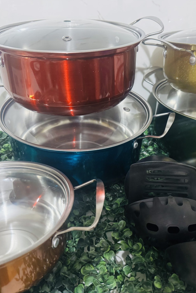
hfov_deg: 38.7
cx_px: 121
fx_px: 278
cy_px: 148
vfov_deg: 55.8
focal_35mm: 34
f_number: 1.78
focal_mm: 6.76
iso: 800
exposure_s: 1/33
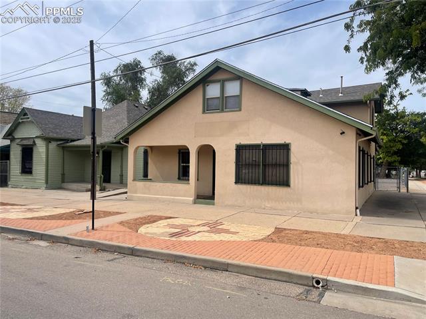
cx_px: 213
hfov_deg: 69.4
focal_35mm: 25
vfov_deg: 54.8
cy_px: 160
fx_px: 307
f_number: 1.6
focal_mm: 5.1
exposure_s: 1/4902
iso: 32
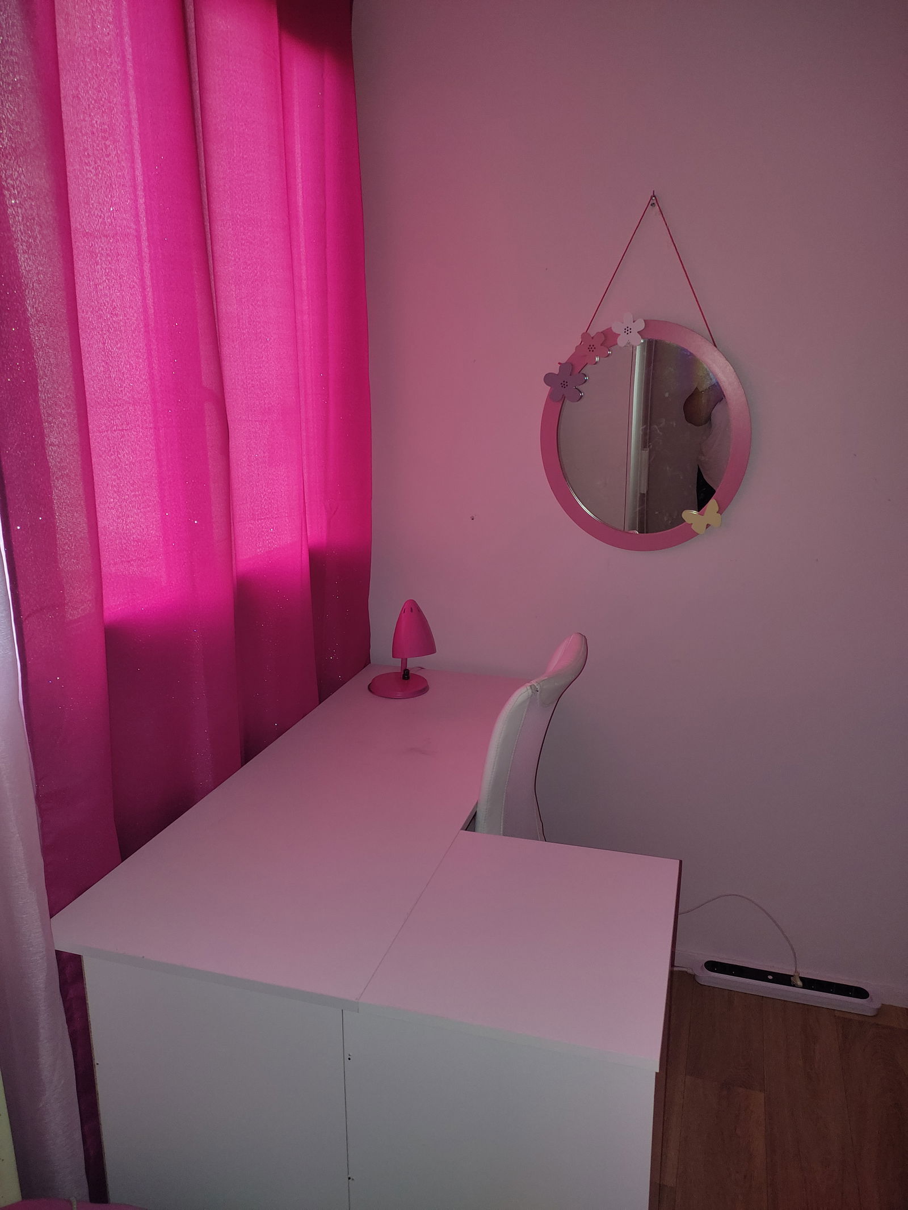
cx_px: 454
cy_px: 605
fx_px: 909
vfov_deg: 67.3
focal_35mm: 26
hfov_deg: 53.1
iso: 747
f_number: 1.79
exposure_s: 1/25
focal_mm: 4.74
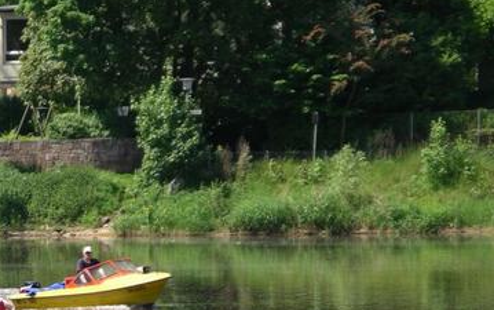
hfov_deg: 5.9
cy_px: 304
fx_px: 4756
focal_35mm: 353
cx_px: 65
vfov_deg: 3.7
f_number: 4.6
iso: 64
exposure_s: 1/400
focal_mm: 39
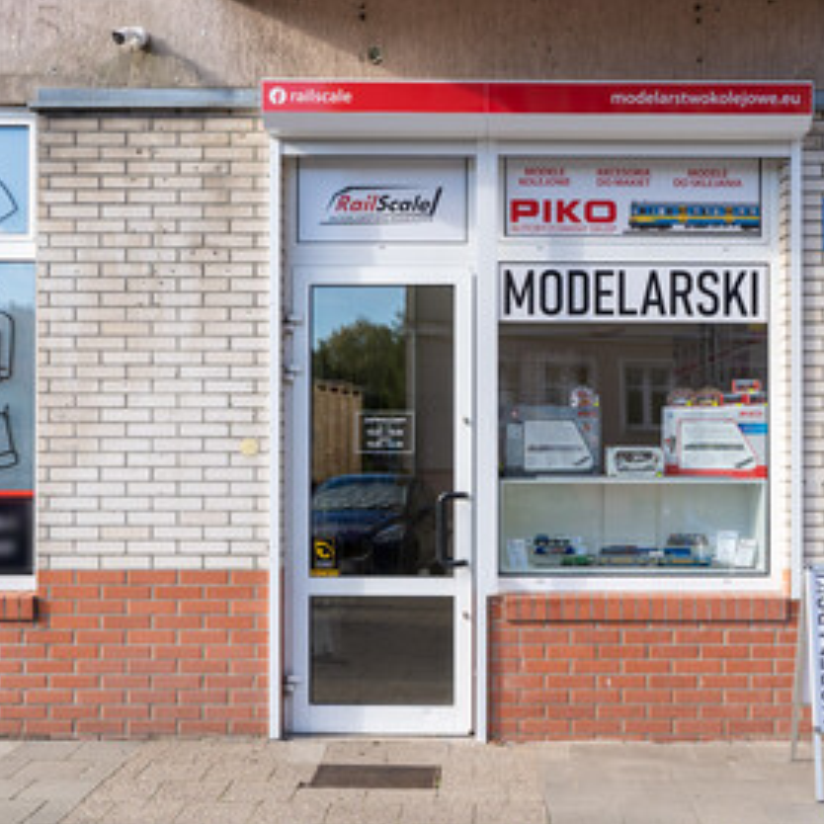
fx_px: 1158
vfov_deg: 39.2
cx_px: 522
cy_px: 409
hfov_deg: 38.9
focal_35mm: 43
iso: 125
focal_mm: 33
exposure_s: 1/200
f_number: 5
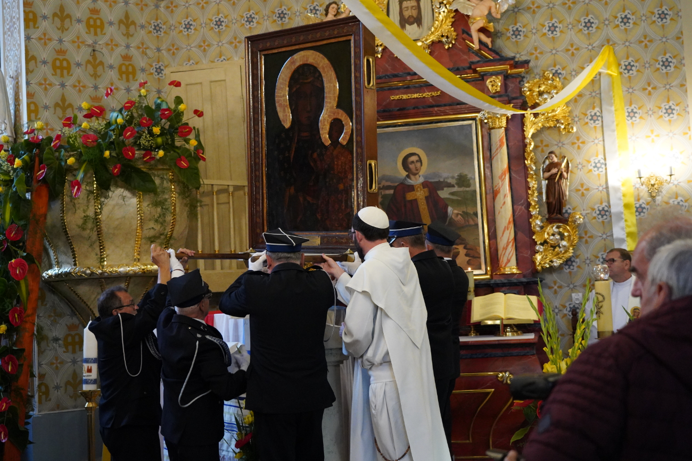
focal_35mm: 49
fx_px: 942
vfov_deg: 27.5
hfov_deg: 40.3
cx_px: 346
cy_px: 230
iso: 10000
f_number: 4
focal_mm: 49
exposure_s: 1/160
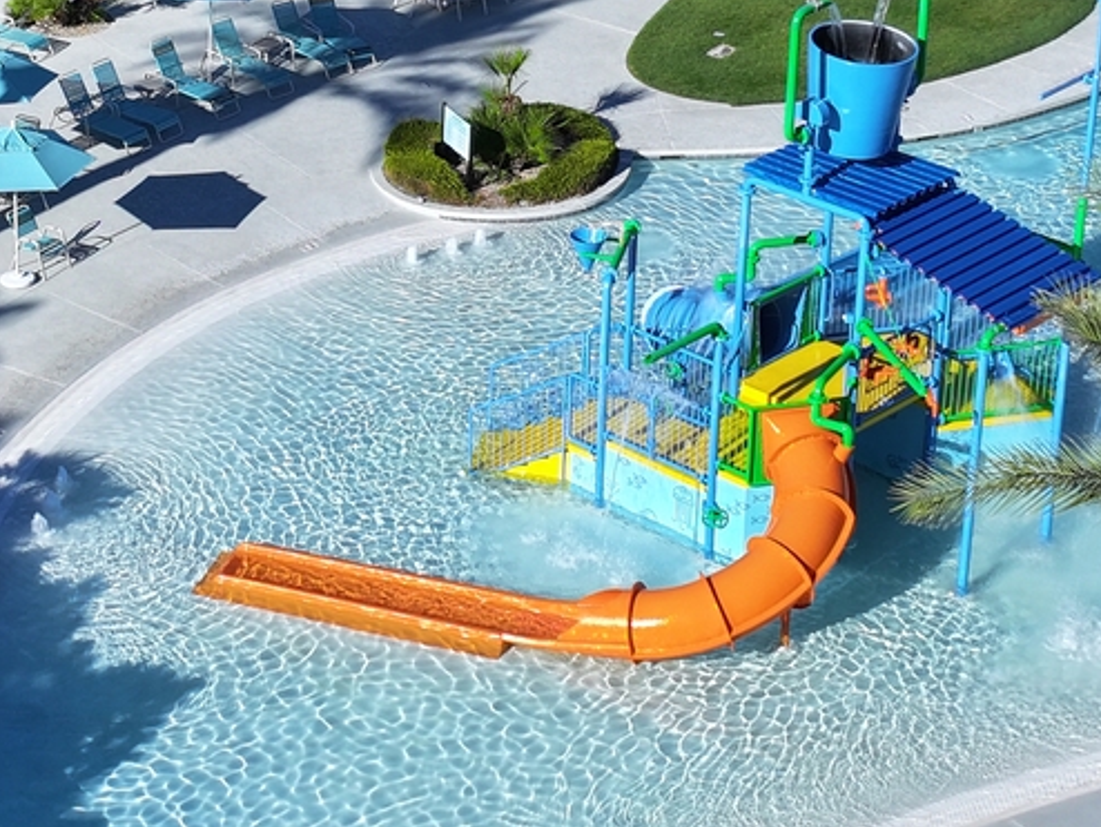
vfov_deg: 14.5
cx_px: 183
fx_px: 3214
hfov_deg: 19.2
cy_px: 89
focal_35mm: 101
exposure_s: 1/30
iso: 100
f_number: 2.8
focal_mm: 12.29
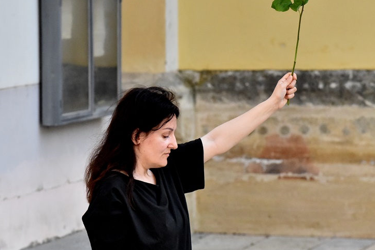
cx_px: 206
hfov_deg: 7.3
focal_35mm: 283
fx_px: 2948
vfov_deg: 4.9
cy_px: 113
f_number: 7.1
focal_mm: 200
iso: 6400
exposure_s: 1/4000
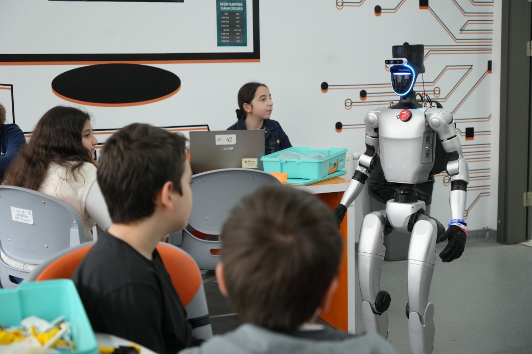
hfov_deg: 38.9
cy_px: 177
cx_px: 266
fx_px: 753
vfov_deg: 26.5
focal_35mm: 51
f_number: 4
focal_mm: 51
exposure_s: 1/160
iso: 1600
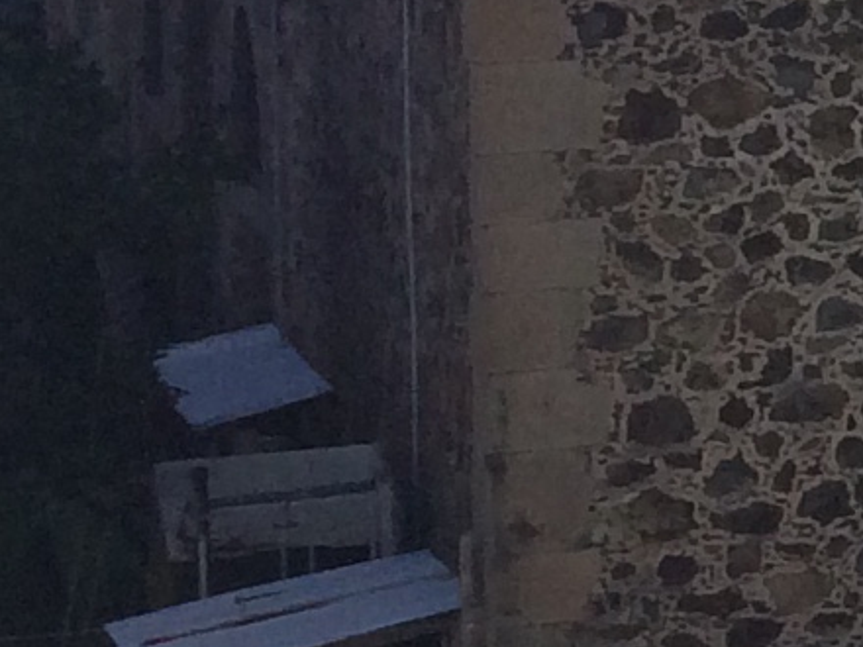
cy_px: -386
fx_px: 5360
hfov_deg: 7.9
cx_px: 2573
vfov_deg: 6.8
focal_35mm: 215
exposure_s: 1/2160
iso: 32
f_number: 2.2
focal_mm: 4.15
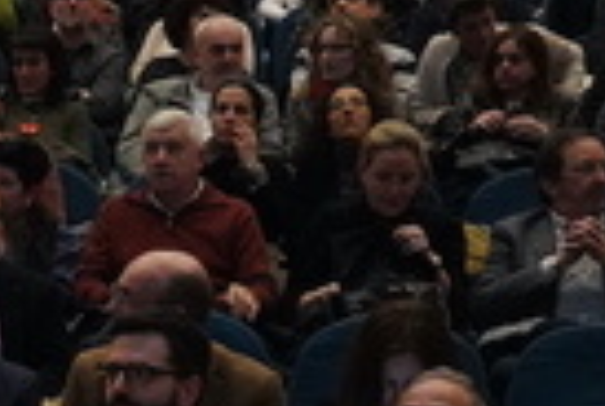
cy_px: 627
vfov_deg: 9.1
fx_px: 2493
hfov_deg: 12.1
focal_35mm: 148
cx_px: -640
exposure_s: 1/100
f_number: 4
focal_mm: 28
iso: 10000
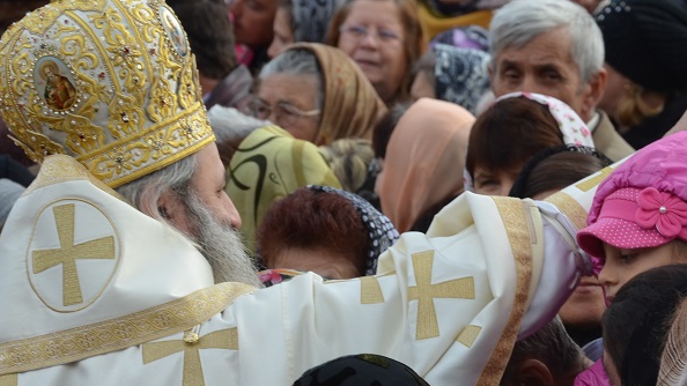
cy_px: 282
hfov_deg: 8.0
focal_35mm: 269
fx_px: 4901
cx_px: 449
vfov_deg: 4.5
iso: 200
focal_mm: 85
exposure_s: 1/160
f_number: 6.3
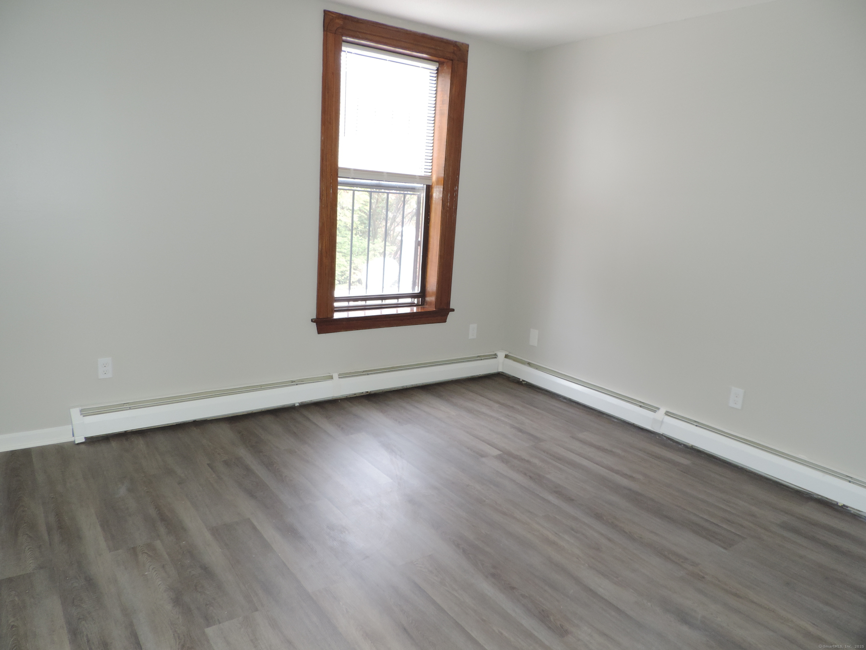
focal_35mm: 24
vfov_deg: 56.8
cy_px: 325
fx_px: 600
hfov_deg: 71.6
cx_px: 433
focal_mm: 4.3
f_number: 3
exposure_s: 1/30
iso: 200
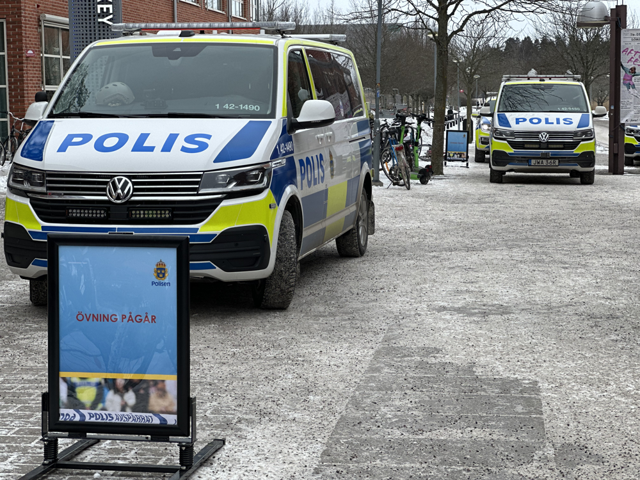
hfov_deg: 25.3
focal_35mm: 77
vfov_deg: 19.1
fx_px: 1424
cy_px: 240
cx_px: 320
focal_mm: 9
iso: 25
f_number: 2.8
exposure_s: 1/121
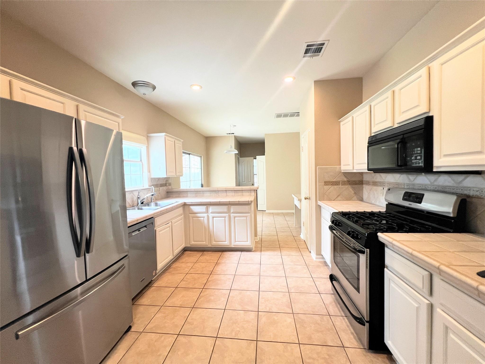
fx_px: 182
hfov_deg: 106.2
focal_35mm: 13
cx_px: 242
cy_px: 182
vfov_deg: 89.9
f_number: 1.8
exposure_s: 1/120
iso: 250
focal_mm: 1.57
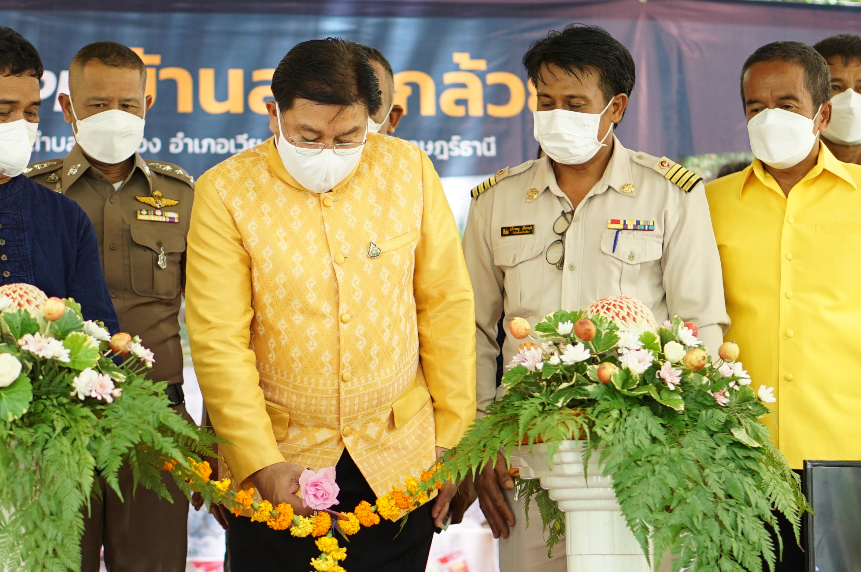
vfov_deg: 14.2
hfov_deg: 21.3
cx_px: 380
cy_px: 250
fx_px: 2294
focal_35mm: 96
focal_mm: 50
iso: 320
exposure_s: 1/160
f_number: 1.8
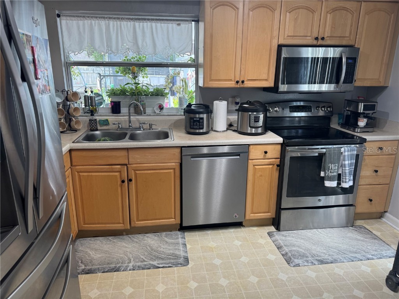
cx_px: 200
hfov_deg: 71.6
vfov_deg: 56.8
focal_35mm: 24
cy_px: 150
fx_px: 277
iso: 125
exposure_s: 1/120
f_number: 1.78
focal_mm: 6.76
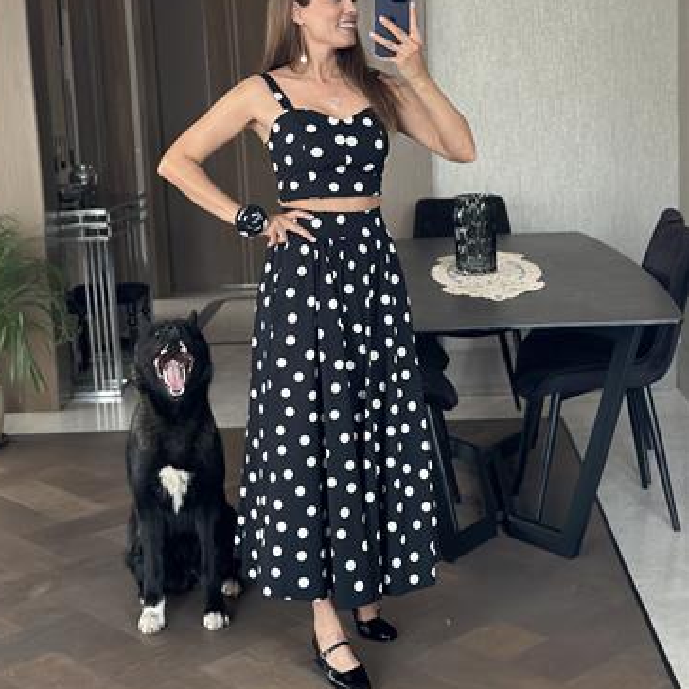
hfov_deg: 29.1
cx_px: 333
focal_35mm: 59
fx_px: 1329
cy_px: 276
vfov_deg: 29.0
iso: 400
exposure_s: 1/60
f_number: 1.78
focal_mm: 6.86
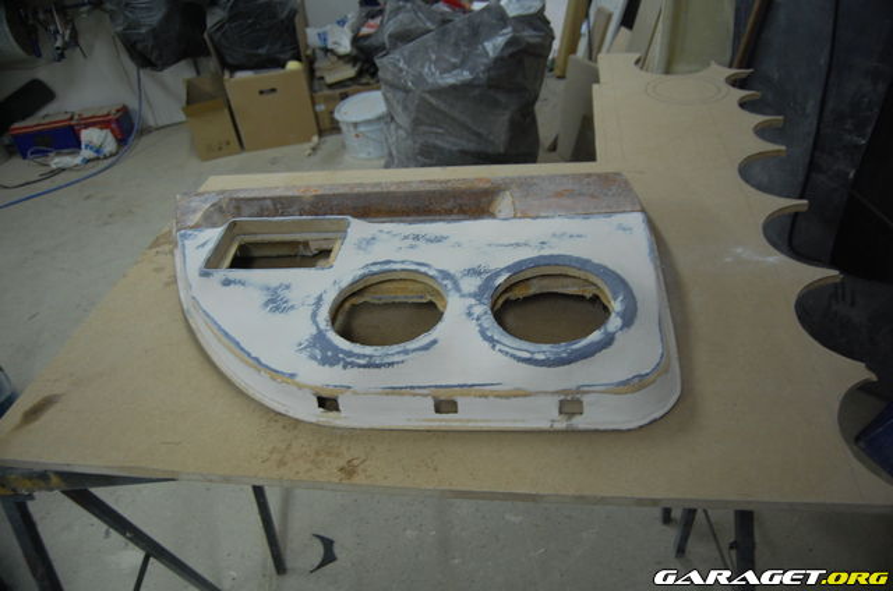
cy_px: 296
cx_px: 446
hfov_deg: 67.5
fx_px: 668
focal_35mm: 27
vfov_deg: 47.7
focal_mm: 18
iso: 800
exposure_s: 1/30
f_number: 3.5
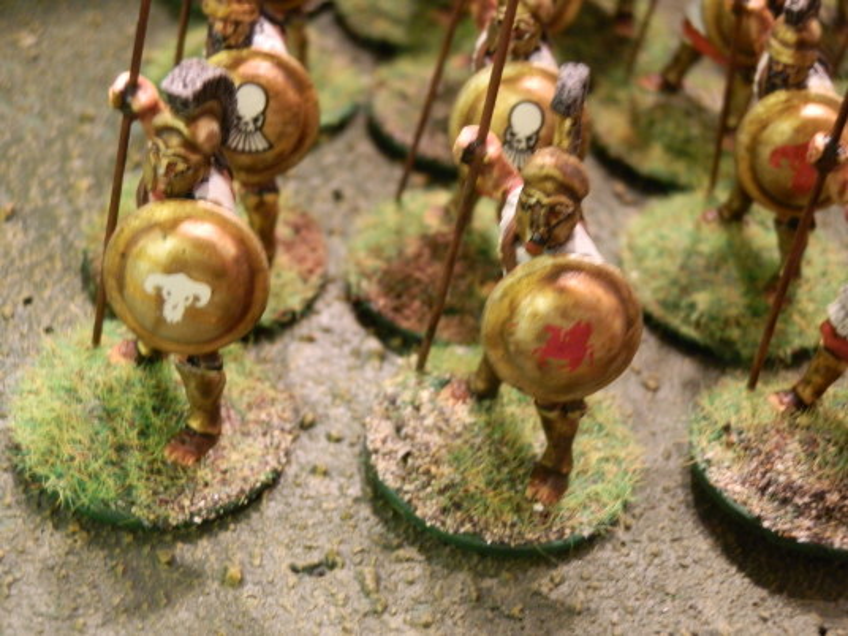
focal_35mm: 61
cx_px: 424
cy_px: 318
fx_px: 1494
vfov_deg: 24.0
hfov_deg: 31.7
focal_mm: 10.99
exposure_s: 1/8
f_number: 3.7
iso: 320
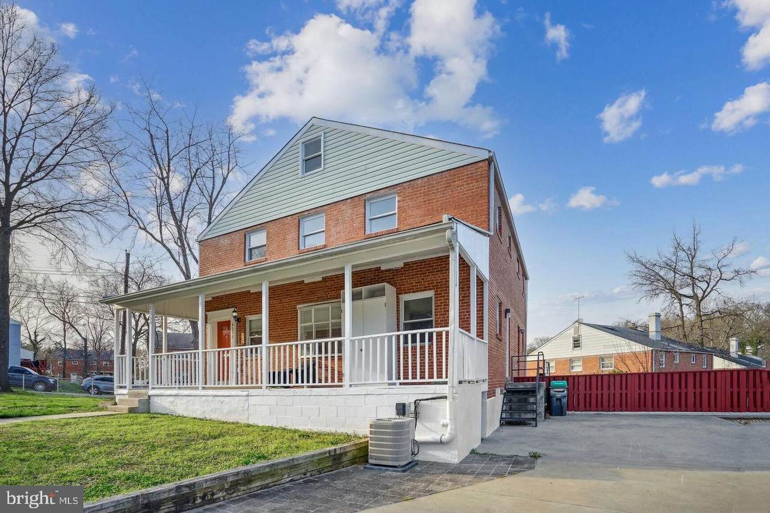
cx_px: 385
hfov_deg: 96.7
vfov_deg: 73.7
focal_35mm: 16
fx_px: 342
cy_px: 256
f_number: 9
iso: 640
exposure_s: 1/800
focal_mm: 16
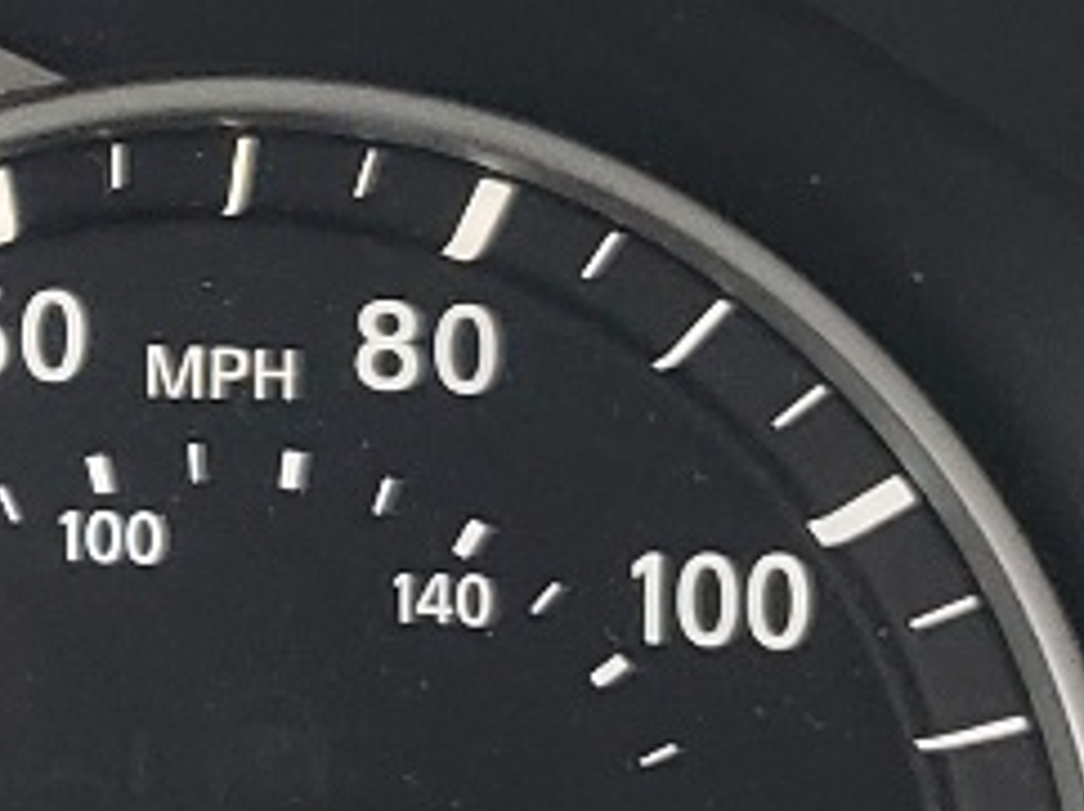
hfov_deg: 10.2
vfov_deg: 8.6
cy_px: 354
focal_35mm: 172
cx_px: -1407
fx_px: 5381
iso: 54
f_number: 1.5
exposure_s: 1/120
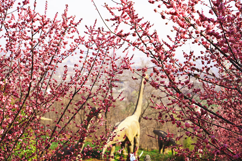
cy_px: 80
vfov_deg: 19.4
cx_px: 121
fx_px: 470
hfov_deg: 28.8
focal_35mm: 70
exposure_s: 1/500
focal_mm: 70
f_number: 5
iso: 100
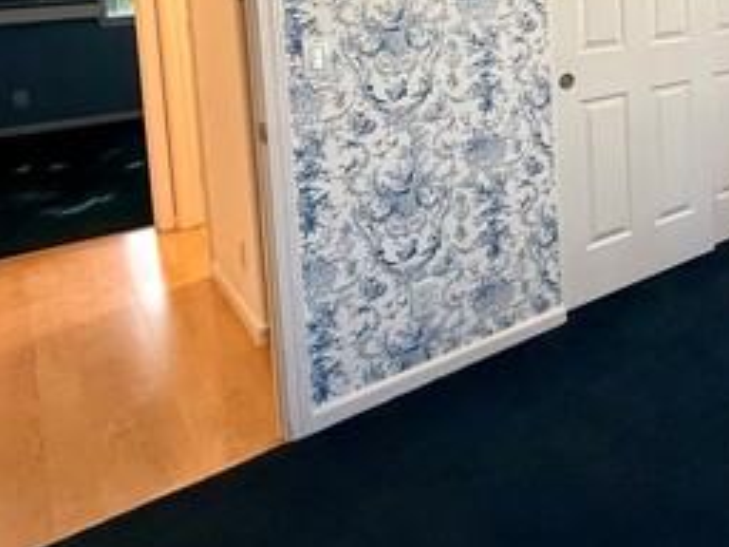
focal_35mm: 35
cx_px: 814
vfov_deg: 36.8
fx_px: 737
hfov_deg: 41.2
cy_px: 9
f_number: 2.2
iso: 160
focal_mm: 2.22
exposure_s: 1/120
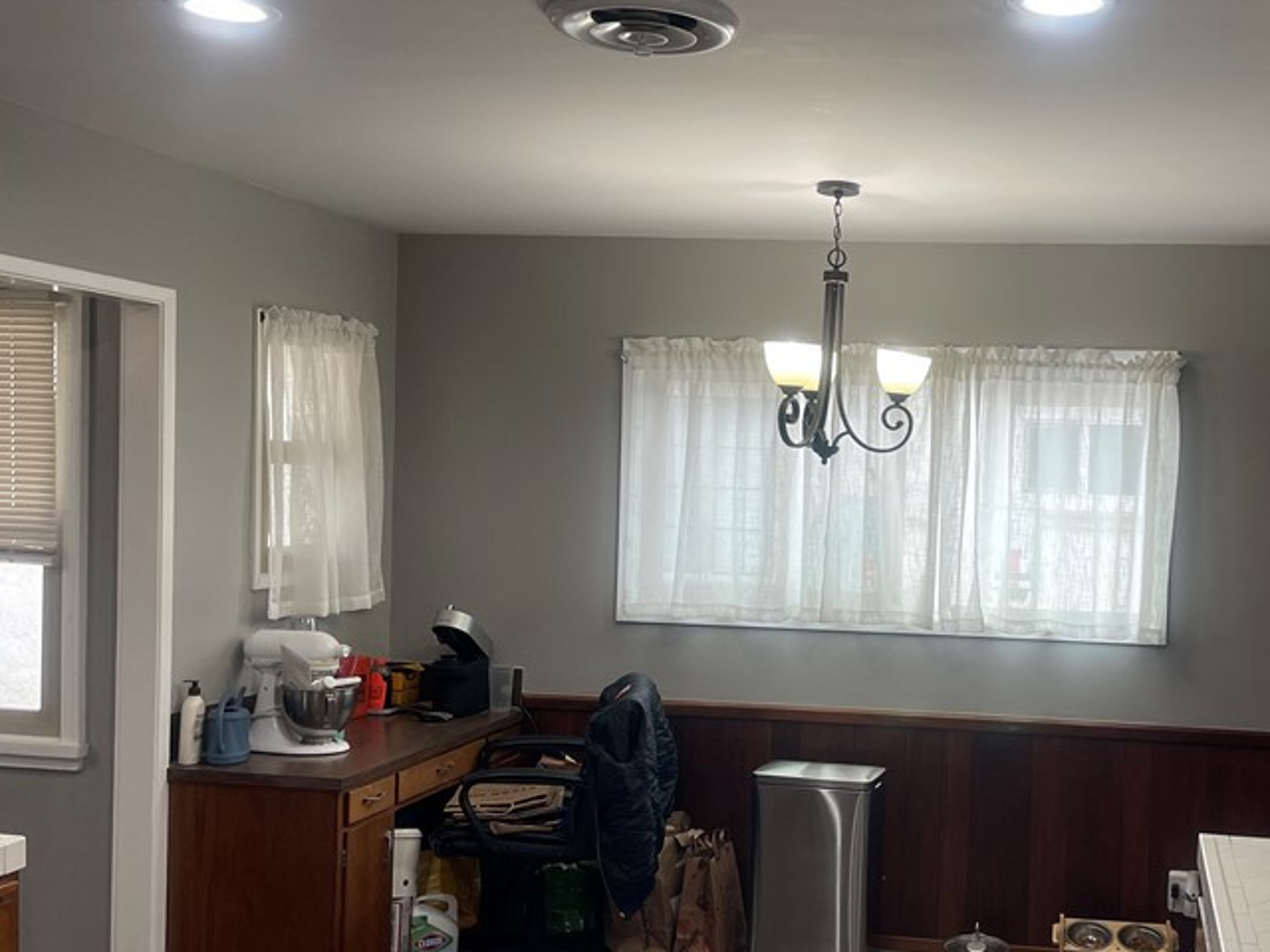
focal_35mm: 40
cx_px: 901
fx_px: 1468
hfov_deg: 45.7
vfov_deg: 35.9
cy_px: 510
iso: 125
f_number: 1.6
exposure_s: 1/120
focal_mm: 5.1
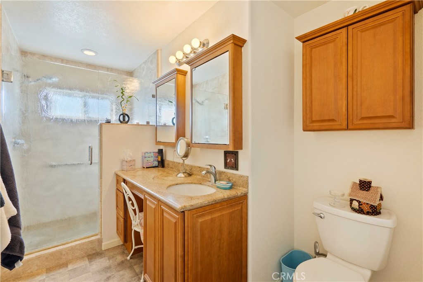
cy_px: 141
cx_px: 212
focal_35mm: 16
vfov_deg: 73.8
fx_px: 188
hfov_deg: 96.7
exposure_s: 1/4
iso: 400
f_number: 7.1
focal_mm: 16
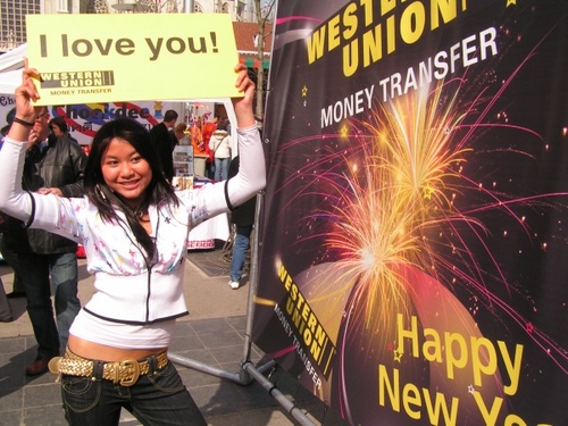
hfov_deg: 49.0
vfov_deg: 37.7
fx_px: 624
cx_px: 284
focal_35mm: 38
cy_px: 213
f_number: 5.6
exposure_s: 1/500
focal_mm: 6.3
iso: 50
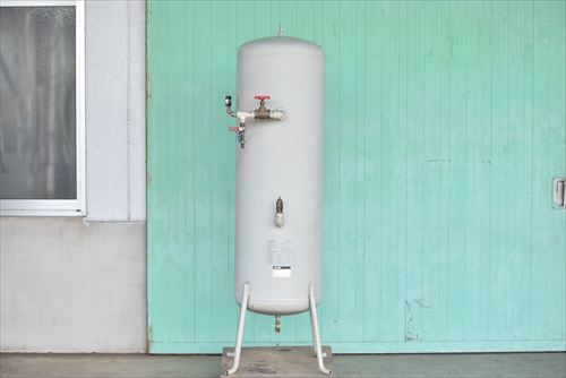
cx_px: 283
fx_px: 1298
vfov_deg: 16.6
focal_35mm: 82
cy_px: 189
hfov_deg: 24.6
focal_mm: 55
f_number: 6.3
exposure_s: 1/1000
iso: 1250
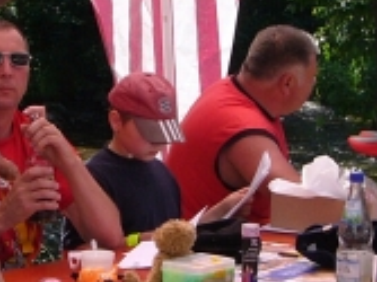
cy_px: 85
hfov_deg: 13.1
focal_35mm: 151
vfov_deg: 9.8
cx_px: 104
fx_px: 1643
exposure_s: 1/400
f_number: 3.3
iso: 50
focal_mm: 6
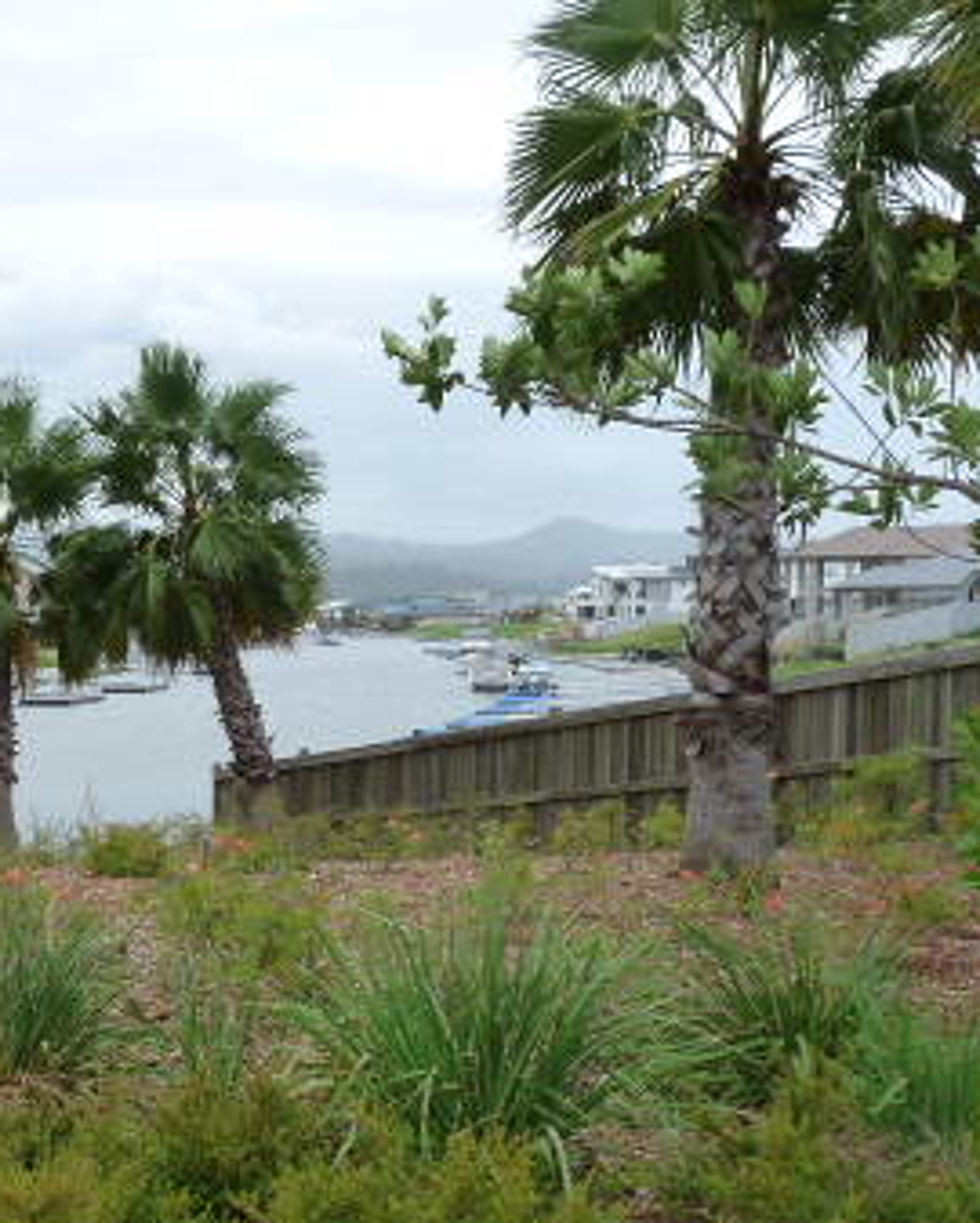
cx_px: 214
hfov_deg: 29.7
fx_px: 1811
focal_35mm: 50
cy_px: 813
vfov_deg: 36.9
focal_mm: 4.8
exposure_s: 1/250
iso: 160
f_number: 5.6
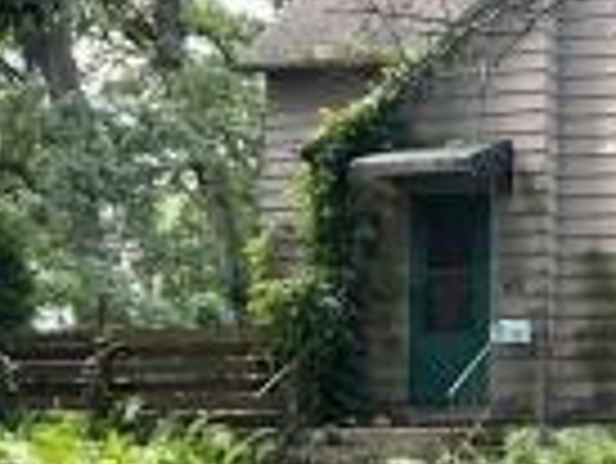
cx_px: 679
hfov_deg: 25.7
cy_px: 275
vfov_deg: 21.0
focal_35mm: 70
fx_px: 1247
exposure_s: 1/165
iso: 80
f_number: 1.78
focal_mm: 6.76
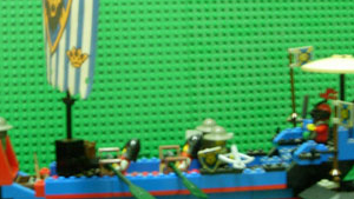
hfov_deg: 30.5
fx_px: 648
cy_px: 78
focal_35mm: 69
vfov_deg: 17.5
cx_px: 143
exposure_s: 1/4
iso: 200
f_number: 2.8
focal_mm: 7.8
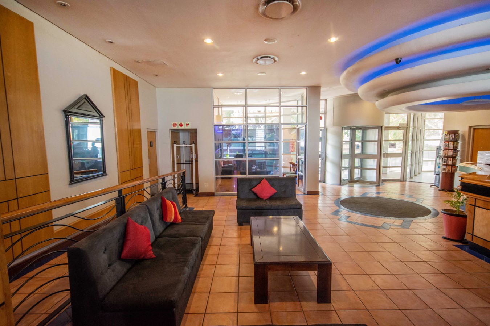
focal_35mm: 18
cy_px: 163
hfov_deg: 90.0
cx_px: 245
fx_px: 245
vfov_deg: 67.4
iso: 1250
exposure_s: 1/60
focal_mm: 12
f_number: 4.5
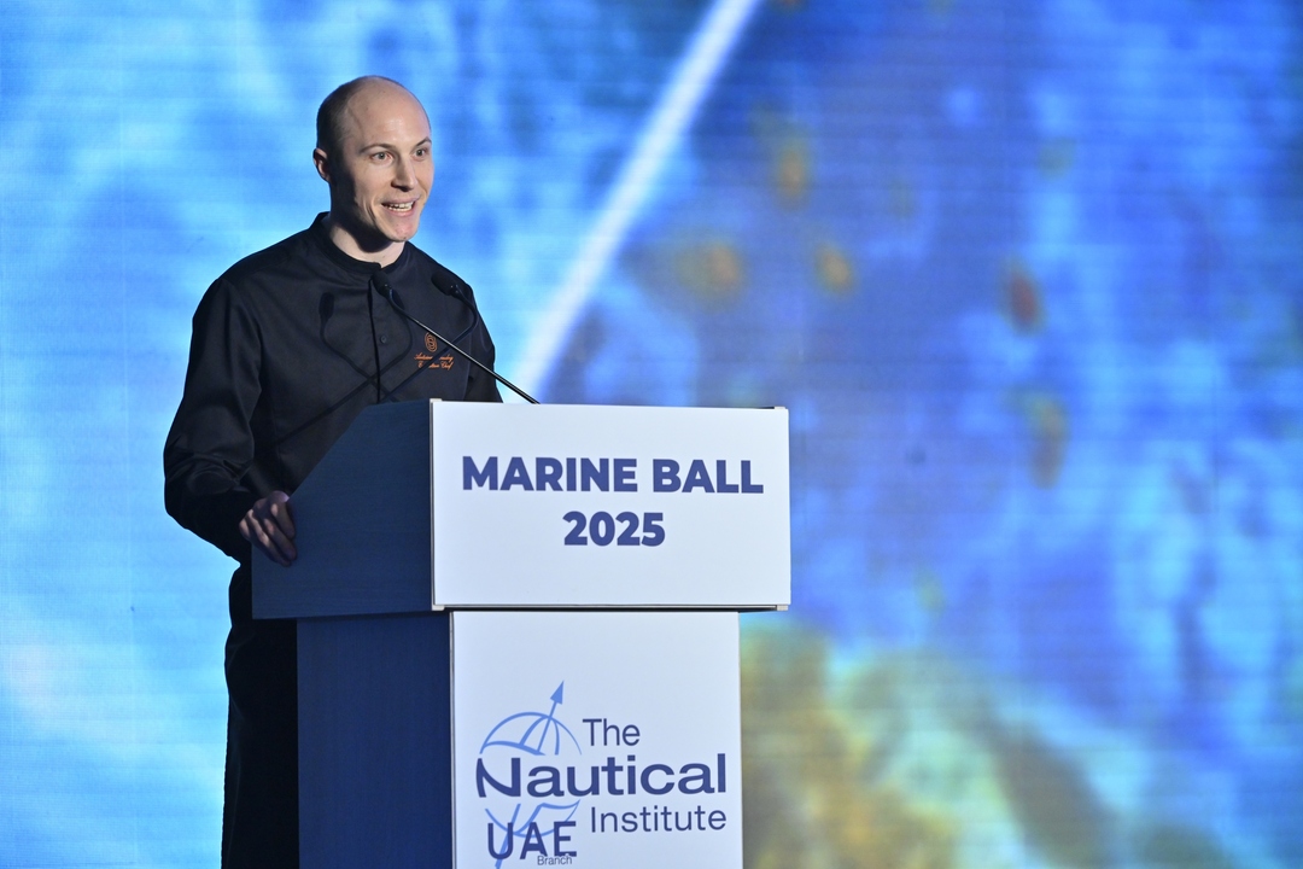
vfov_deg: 8.3
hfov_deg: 12.5
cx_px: 652
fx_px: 5972
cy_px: 434
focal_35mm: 165
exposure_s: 1/200
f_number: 4.5
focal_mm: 165
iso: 2500
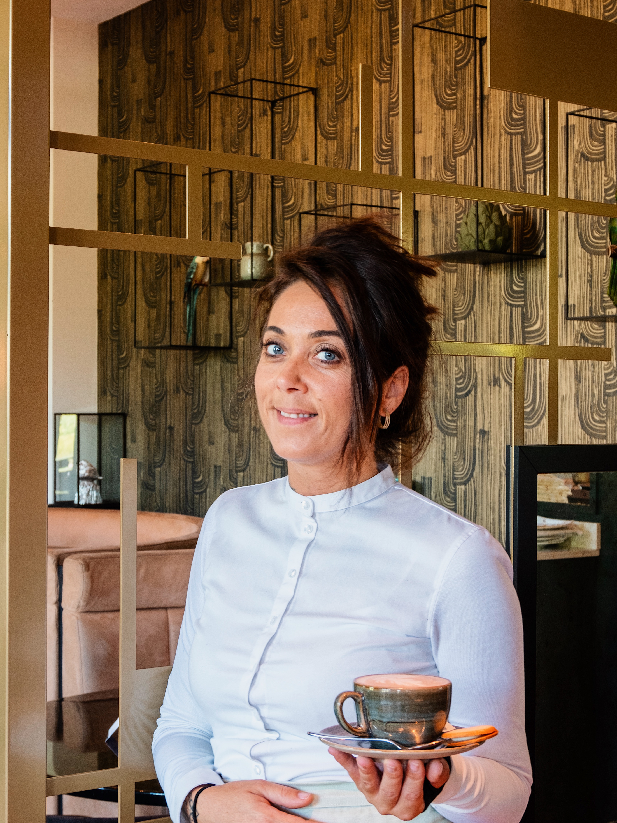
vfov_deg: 32.2
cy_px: 404
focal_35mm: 60
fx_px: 1426
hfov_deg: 24.4
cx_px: 327
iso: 250
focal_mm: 24.9
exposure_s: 1/4
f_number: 5.6
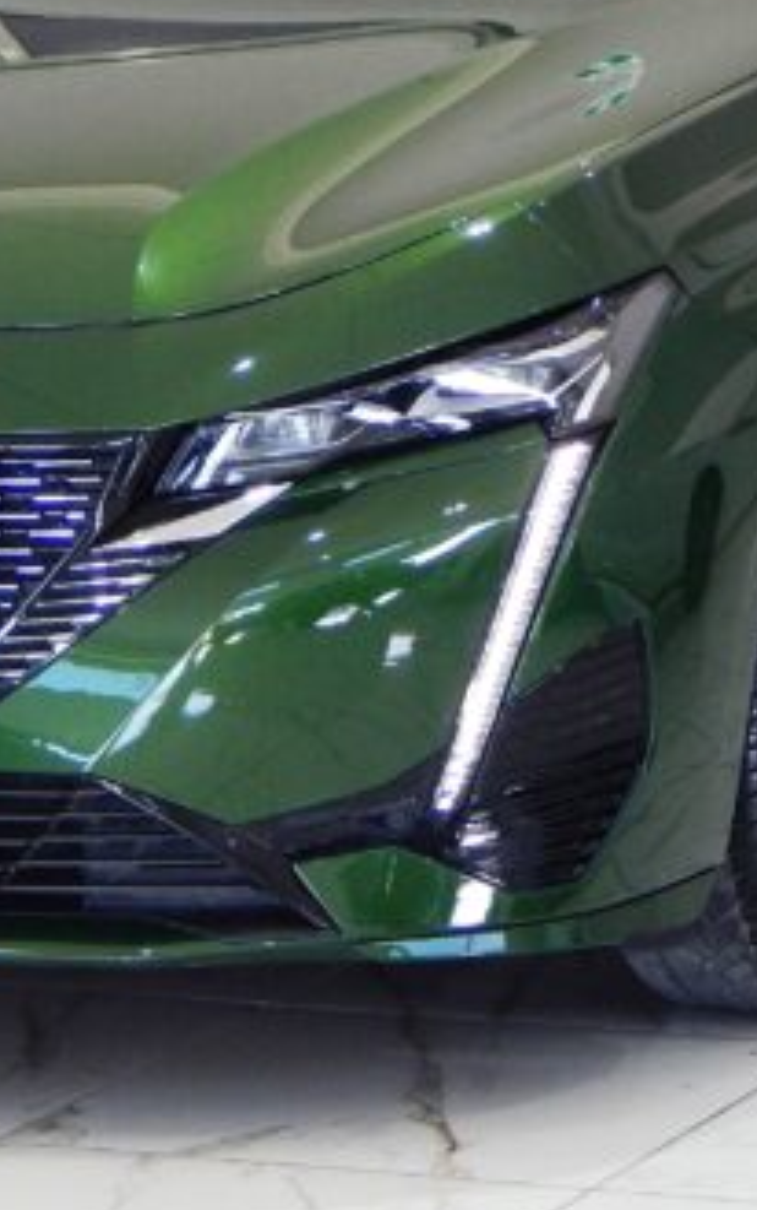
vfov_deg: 9.1
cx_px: 367
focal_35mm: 230
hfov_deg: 5.7
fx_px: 7582
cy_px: 177
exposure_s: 1/30
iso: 280
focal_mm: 16.6
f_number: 4.4
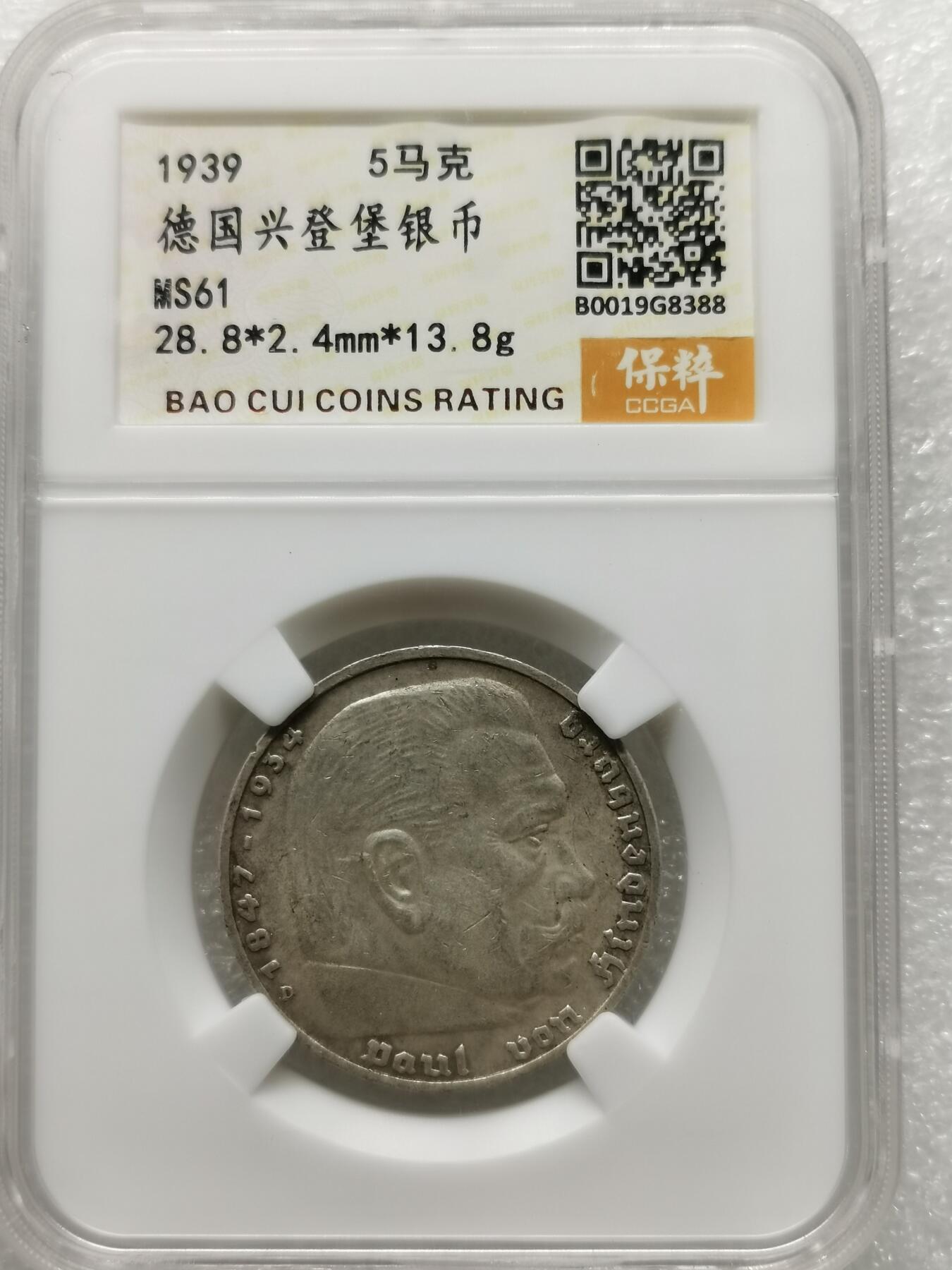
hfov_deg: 28.0
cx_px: 476
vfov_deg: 36.8
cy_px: 635
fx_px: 1907
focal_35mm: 52
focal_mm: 5.56
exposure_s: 1/100
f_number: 1.6
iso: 80
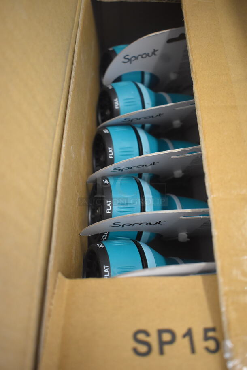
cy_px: 185
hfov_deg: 36.9
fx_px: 370
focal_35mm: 36
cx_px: 124
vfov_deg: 53.1
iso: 2200
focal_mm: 24
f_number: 4
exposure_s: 1/125
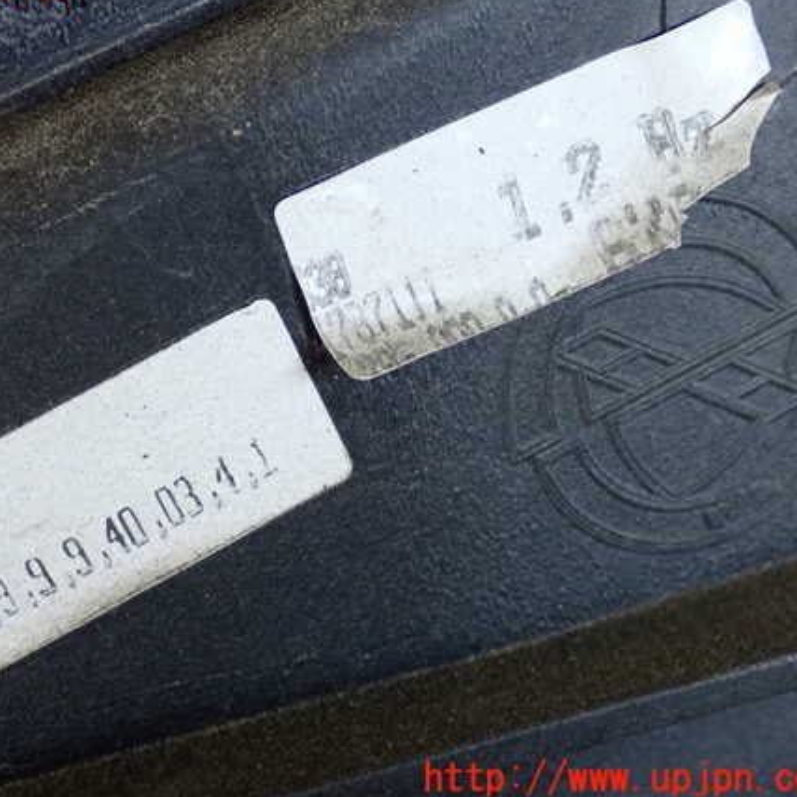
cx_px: 286
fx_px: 2006
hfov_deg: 22.4
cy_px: 383
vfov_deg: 22.5
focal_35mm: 77
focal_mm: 11.09
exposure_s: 1/125
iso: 1250
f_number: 3.6
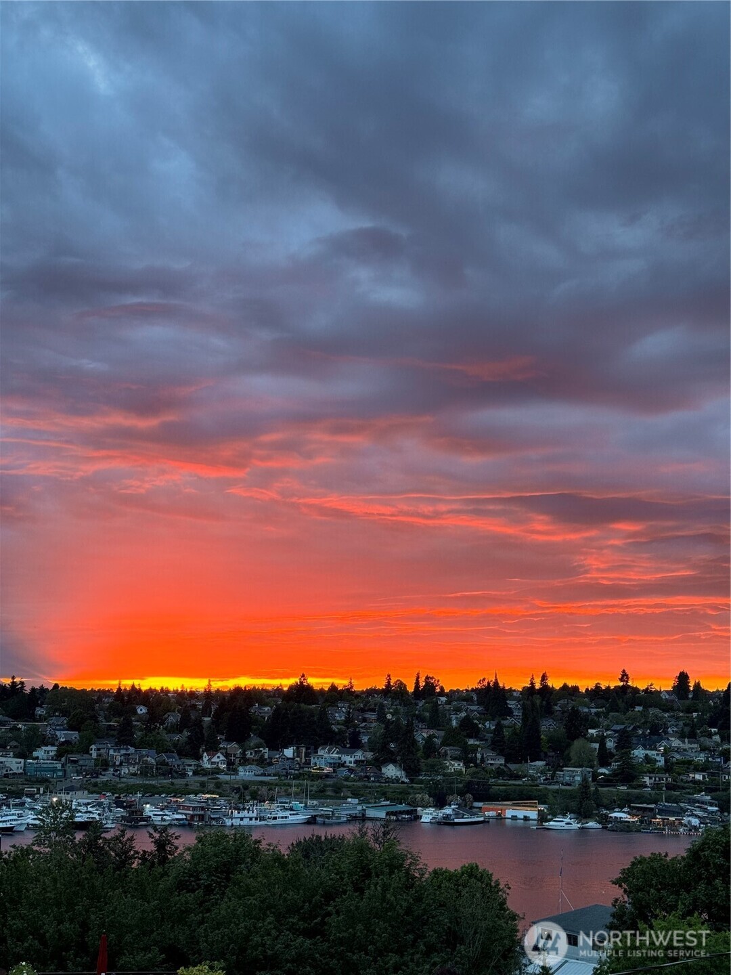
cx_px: 366
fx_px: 1352
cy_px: 488
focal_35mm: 48
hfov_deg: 30.3
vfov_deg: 39.7
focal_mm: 6.76
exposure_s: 1/63
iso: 100
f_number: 1.78
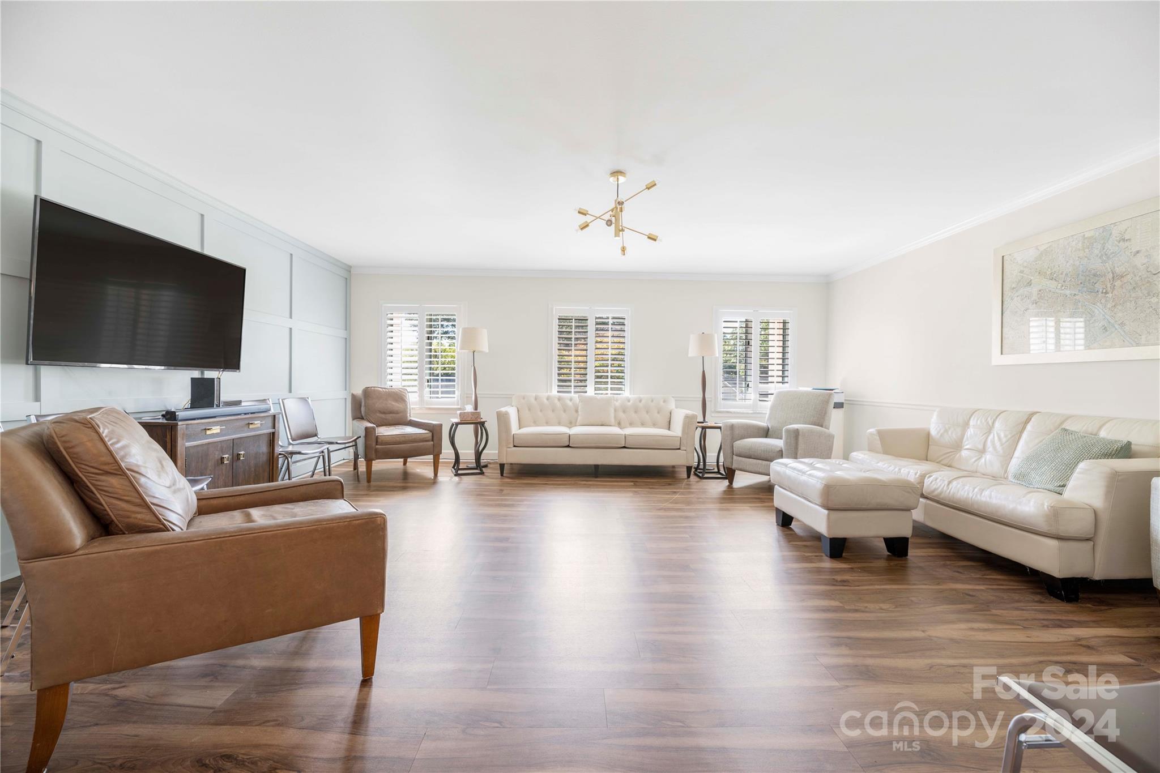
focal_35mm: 14
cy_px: 386
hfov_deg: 104.3
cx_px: 580
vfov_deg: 81.2
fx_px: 451
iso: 200
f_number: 6.3
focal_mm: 14
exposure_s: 1/1.25
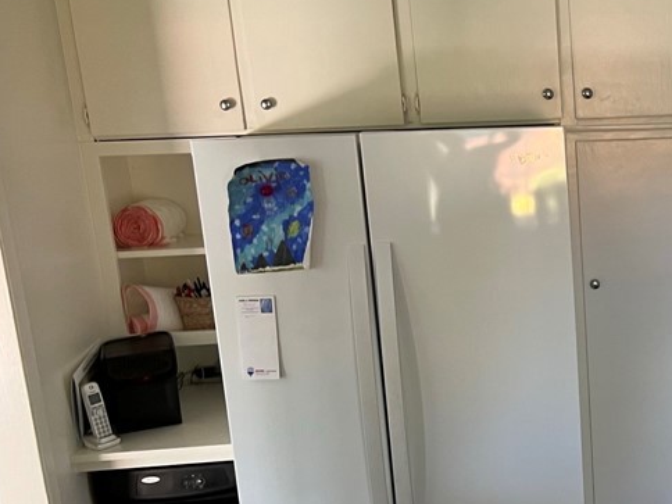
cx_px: 676
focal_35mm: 55
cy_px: 335
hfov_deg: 32.1
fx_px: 1068
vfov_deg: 26.4
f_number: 1.5
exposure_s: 1/60
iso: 100
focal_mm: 5.7
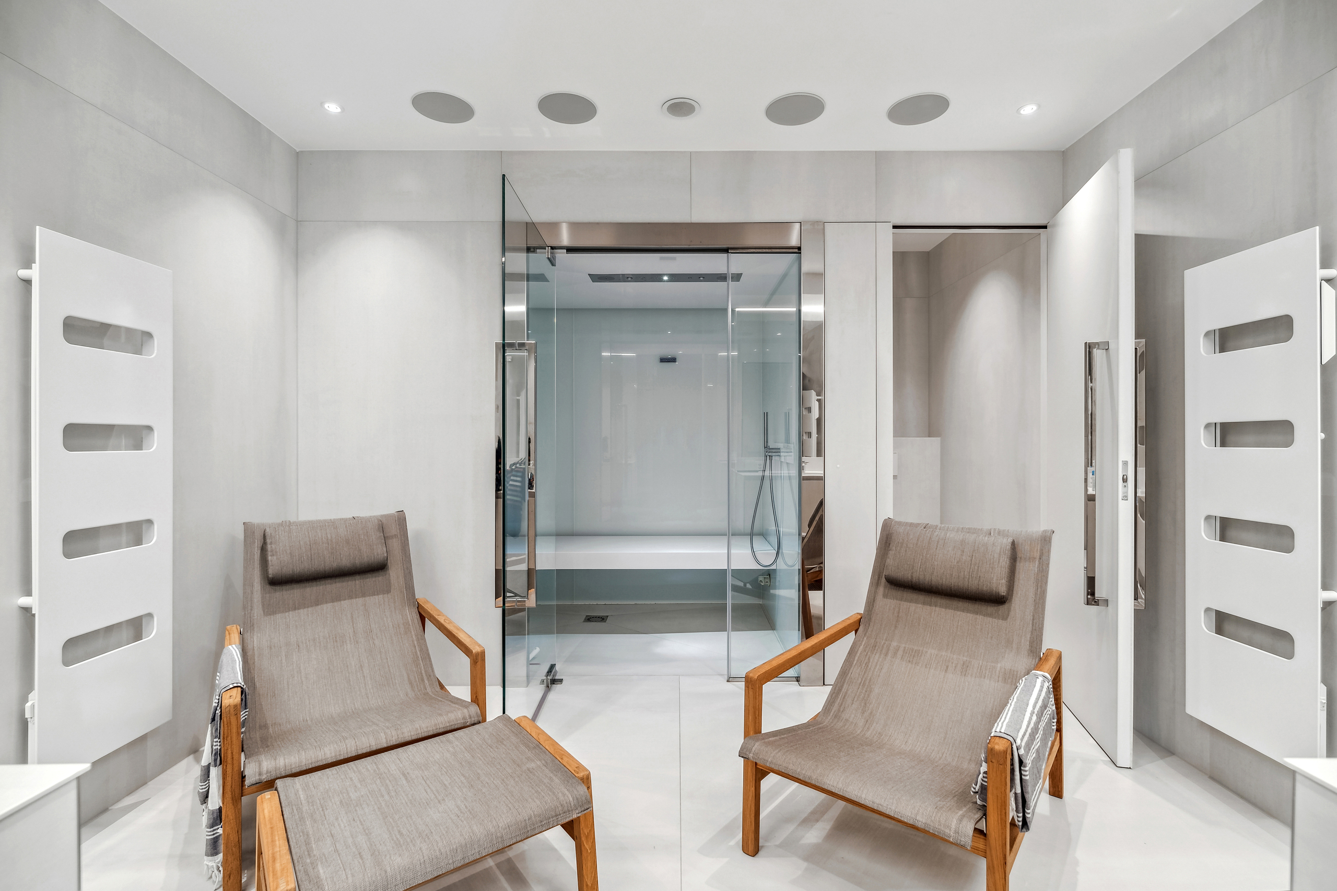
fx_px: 557
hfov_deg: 100.4
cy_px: 446
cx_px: 668
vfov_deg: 77.3
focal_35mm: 15
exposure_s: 1/8
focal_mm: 15
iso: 100
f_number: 9.5
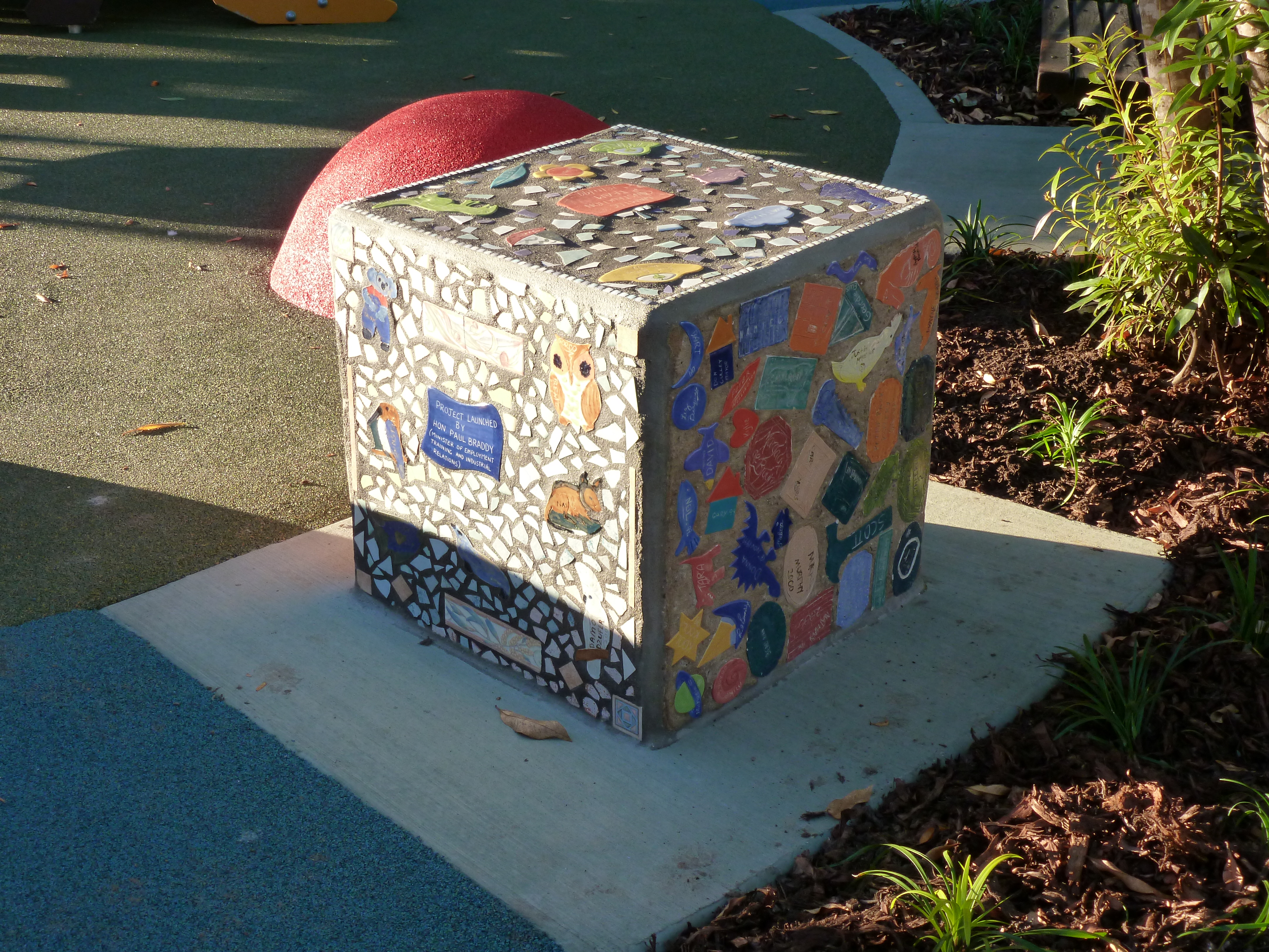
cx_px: 634
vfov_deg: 28.0
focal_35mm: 52
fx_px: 1906
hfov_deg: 36.8
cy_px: 476
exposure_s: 1/100
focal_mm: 9.4
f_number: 4.3
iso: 160
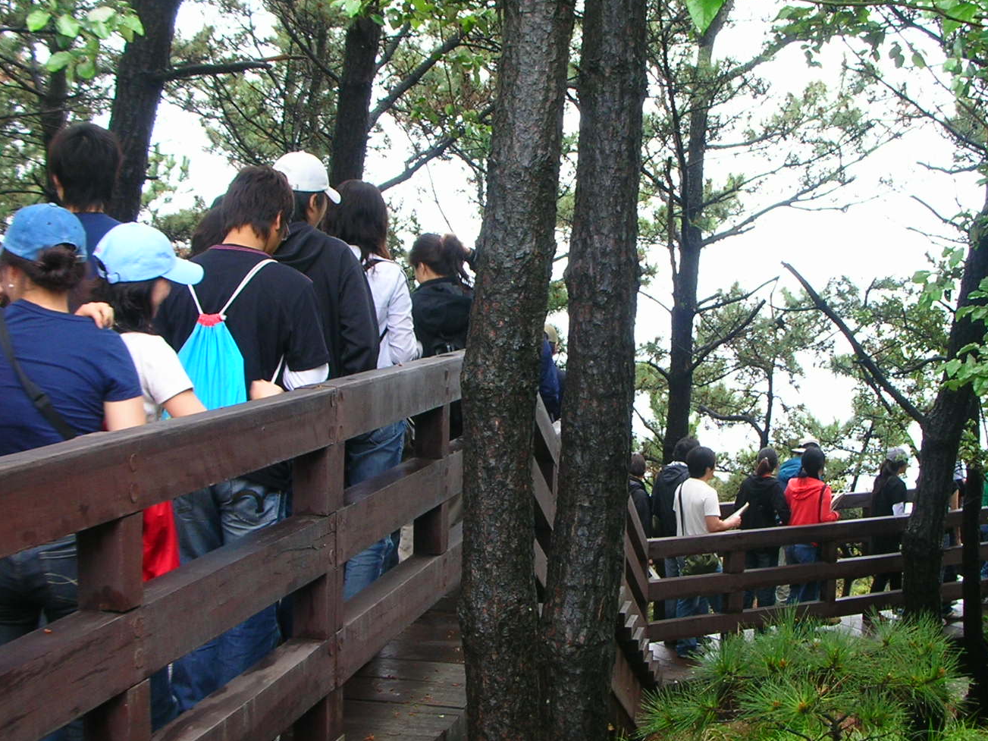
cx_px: 556
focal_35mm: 55
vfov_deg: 26.6
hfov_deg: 34.9
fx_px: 1570
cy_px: 391
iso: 50
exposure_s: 1/51.8
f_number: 3
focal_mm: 5.8
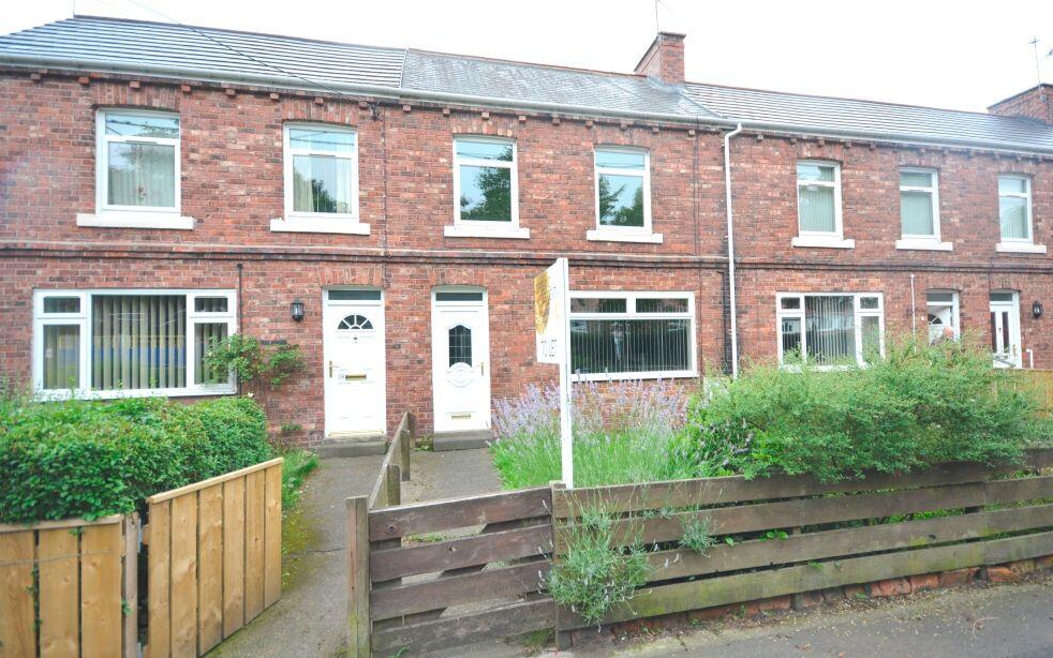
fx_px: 503
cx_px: 548
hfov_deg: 92.5
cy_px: 333
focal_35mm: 18
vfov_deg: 66.4
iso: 280
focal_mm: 11
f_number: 5.6
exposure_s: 1/125
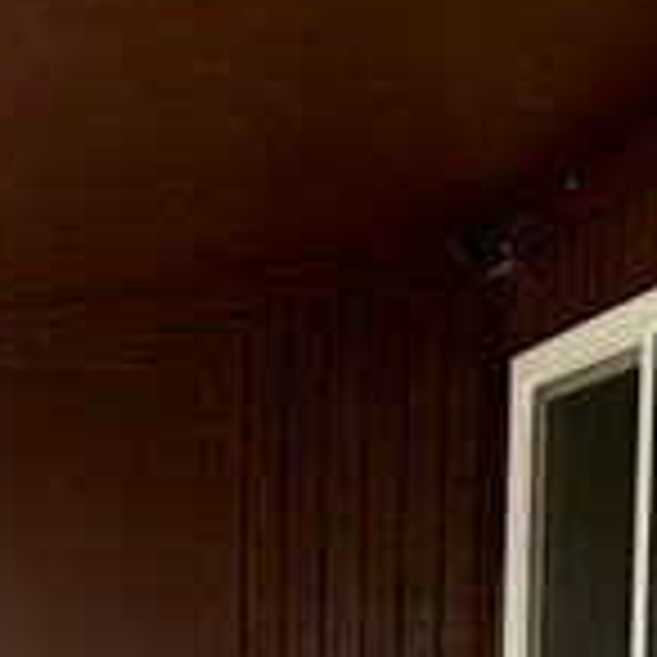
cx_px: 230
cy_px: 801
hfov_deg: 19.9
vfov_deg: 18.8
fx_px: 1868
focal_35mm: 87
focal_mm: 2.22
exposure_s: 1/502
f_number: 2.2
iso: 50
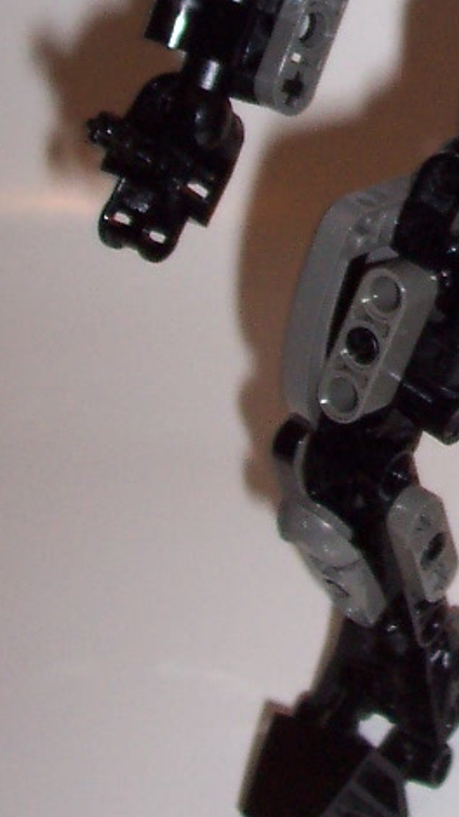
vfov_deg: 16.4
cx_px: 716
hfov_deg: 9.2
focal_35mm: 128
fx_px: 2773
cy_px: -31
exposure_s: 1/60
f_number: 3
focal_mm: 7
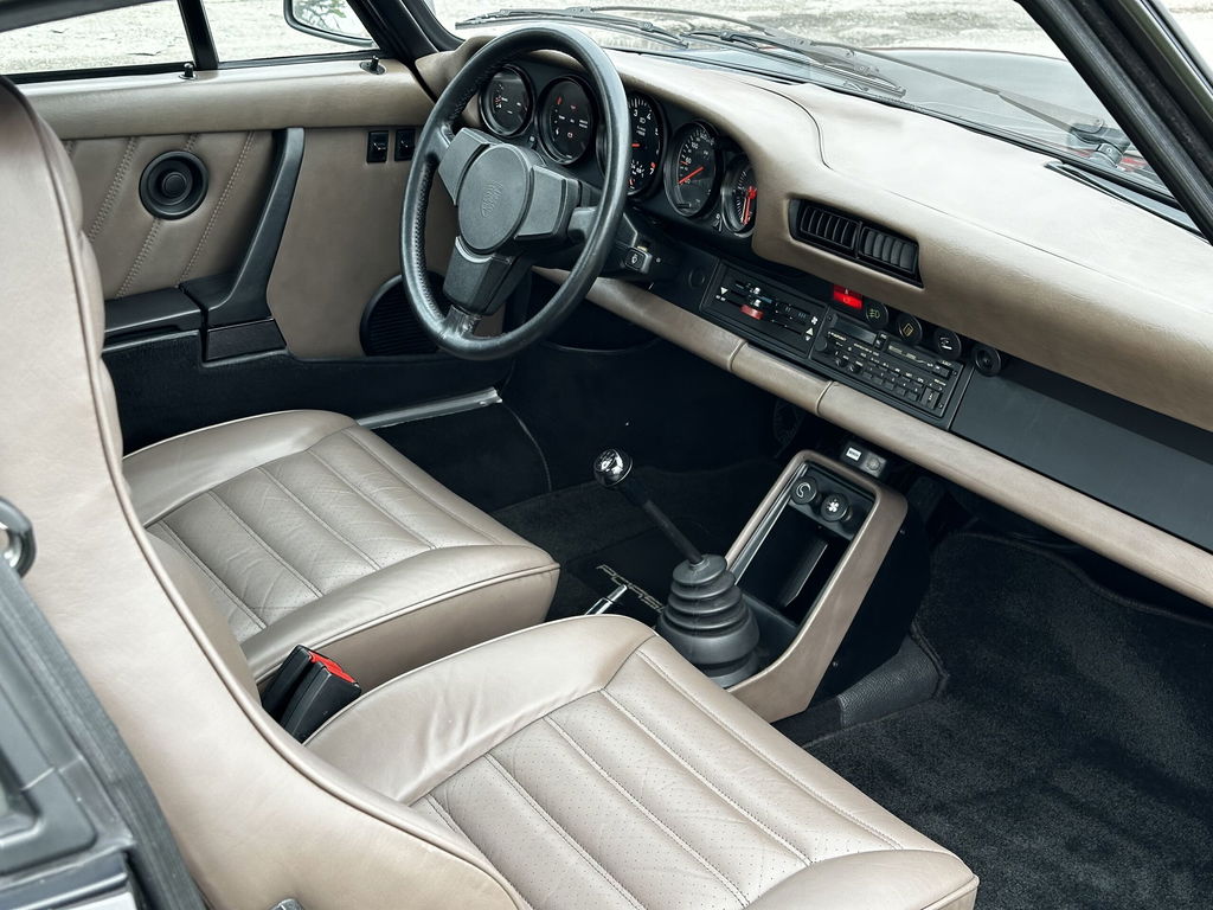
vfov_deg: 30.3
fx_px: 1682
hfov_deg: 39.7
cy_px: 455
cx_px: 606
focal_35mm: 48
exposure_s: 1/299
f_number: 1.78
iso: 64
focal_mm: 6.86
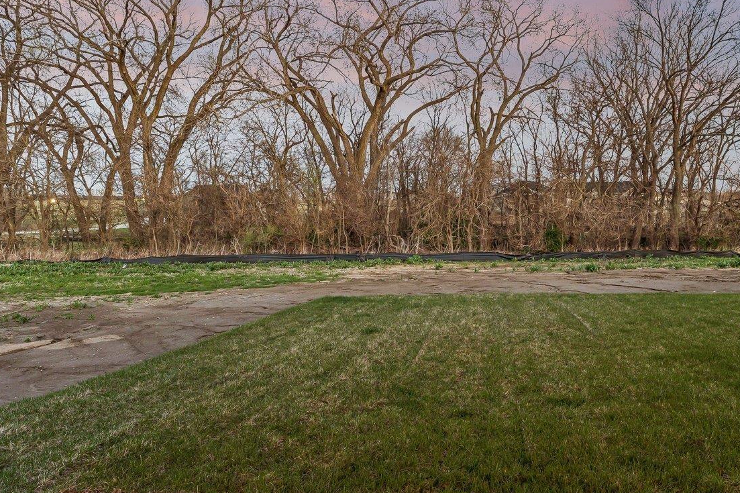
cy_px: 214
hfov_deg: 68.5
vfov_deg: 49.4
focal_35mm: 26
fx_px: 534
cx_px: 453
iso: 200
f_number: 6.3
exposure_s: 1/6
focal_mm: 14
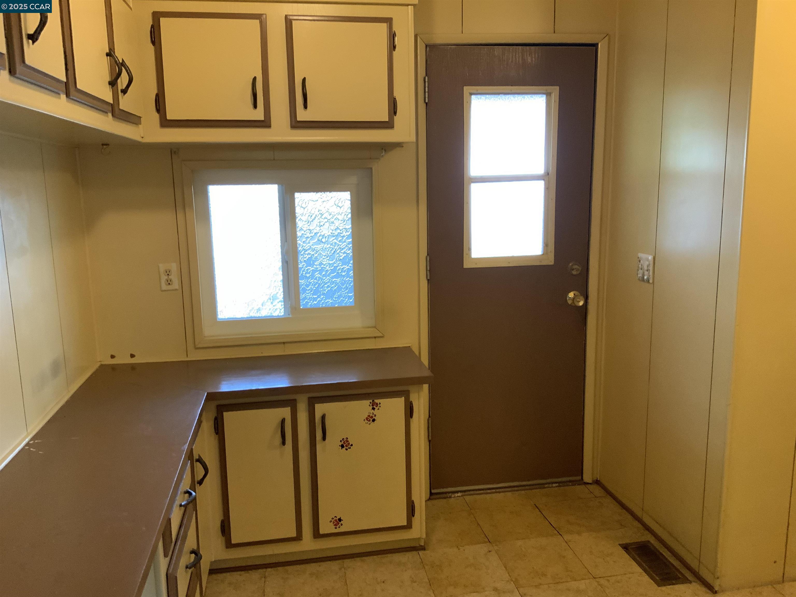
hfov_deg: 61.7
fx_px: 667
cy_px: 298
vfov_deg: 48.2
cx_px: 398
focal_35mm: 29
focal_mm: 3
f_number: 1.8
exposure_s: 1/40
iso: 250
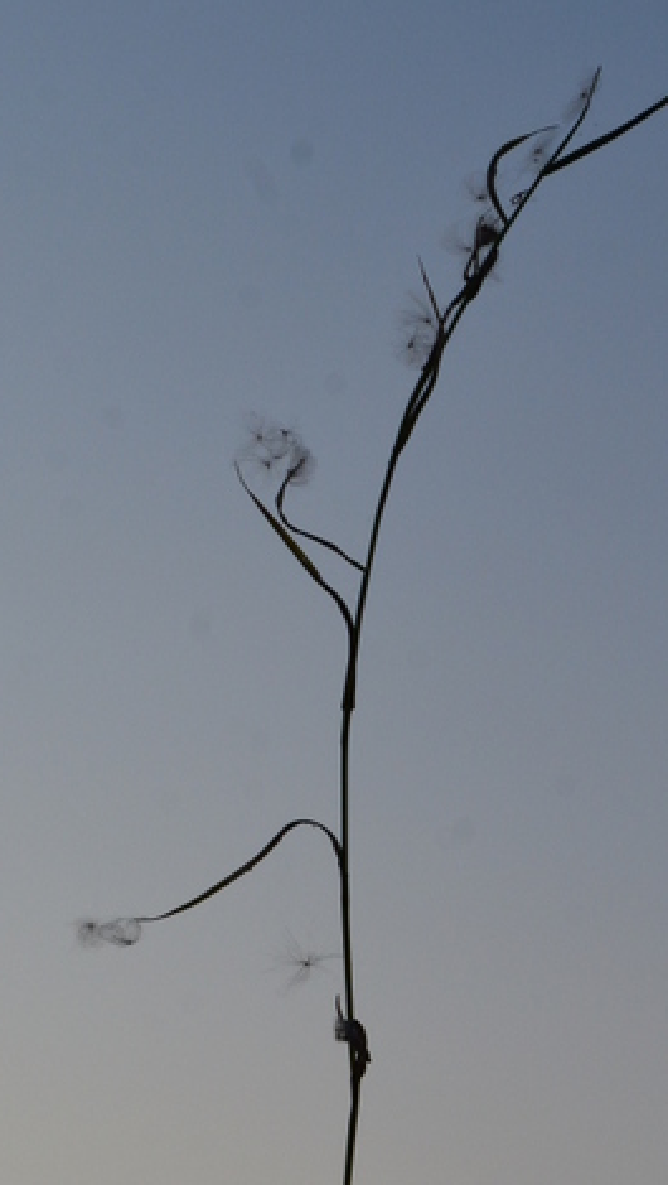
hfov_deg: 9.9
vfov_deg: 17.3
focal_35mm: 123
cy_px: 903
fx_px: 3866
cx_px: 333
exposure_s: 1/500
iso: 400
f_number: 11
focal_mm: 46
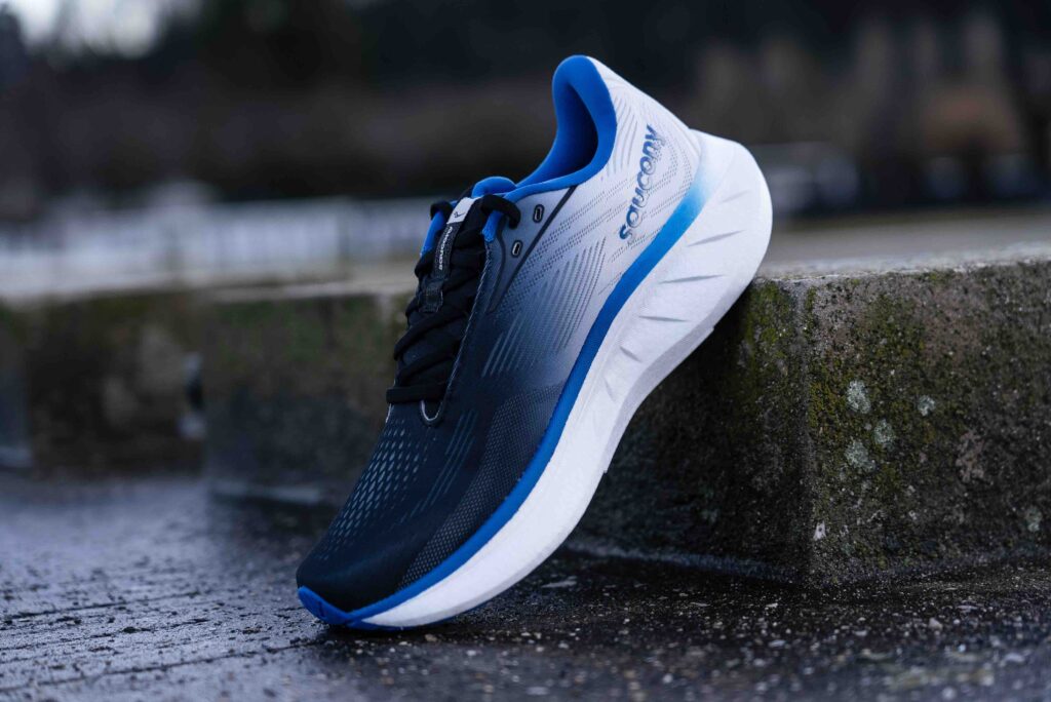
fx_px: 2249
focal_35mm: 77
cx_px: 526
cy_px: 351
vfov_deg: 17.7
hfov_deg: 26.3
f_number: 4
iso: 320
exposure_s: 1/320
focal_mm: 77
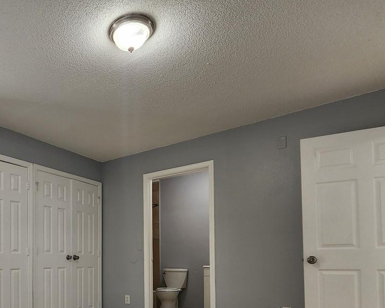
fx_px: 296
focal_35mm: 26
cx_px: 75
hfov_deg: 60.5
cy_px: 255
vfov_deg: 50.9
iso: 100
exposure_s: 1/60
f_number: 2.2
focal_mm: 2.2
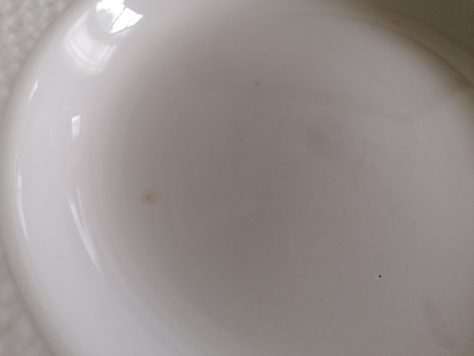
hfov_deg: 65.3
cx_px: 237
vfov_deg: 51.4
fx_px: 370
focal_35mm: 27
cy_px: 178
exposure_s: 1/60
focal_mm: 4.75
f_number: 1.8
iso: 100
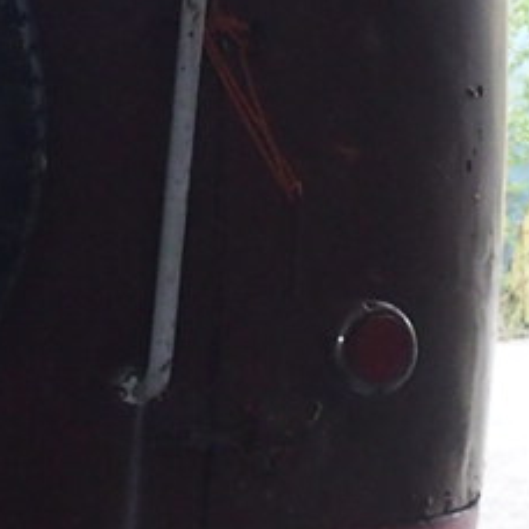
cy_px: -155
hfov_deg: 7.5
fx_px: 3942
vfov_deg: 7.6
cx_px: -346
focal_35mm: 228
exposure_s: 1/200
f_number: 3.5
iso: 800
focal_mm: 9.8
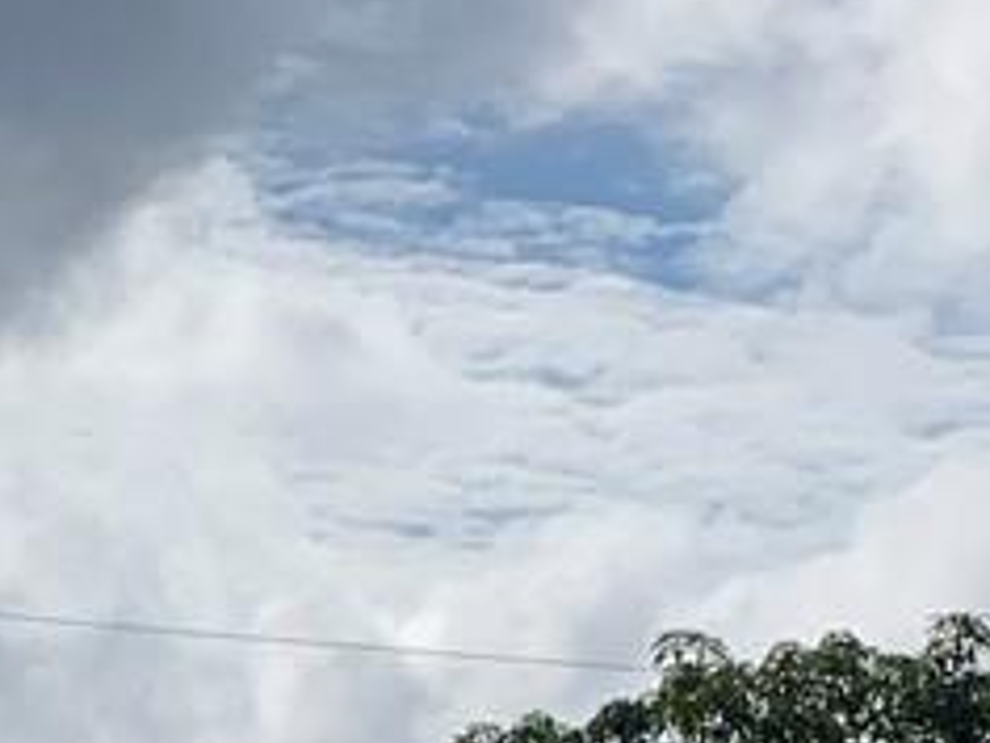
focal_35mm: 176
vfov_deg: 8.0
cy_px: 1578
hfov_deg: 9.7
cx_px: -1485
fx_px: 5034
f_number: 1.8
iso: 25
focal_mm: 4.25
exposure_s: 1/6061
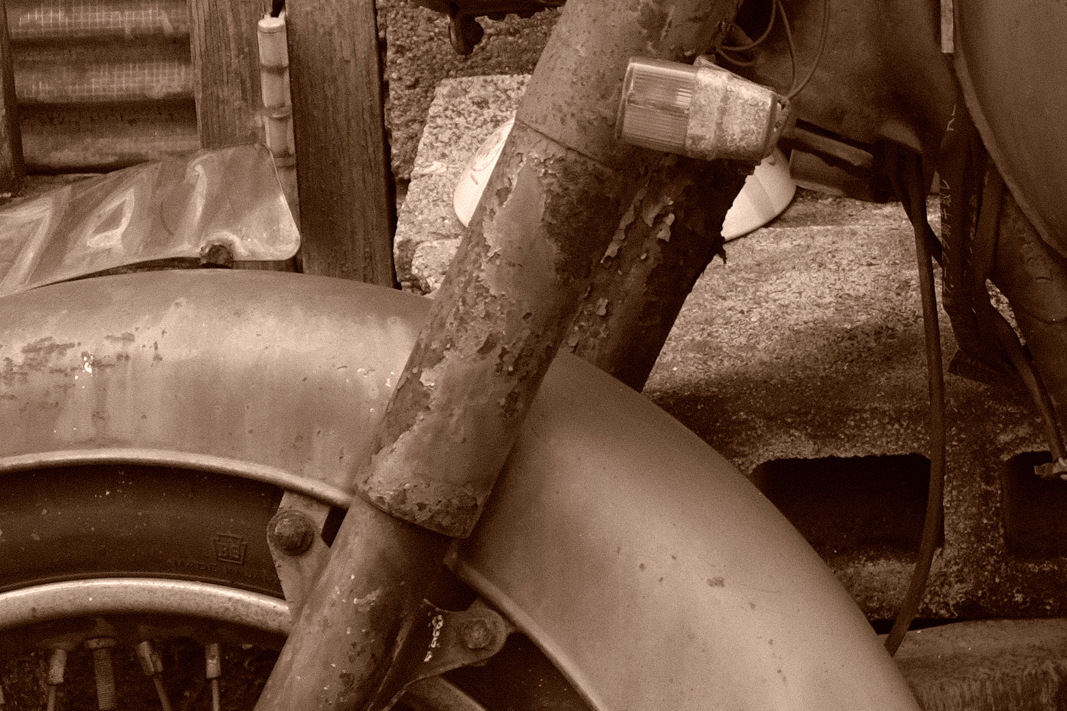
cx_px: 1427
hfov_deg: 10.5
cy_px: 401
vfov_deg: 7.2
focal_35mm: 191
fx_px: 5660
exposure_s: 1/50
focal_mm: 40.7
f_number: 8
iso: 400
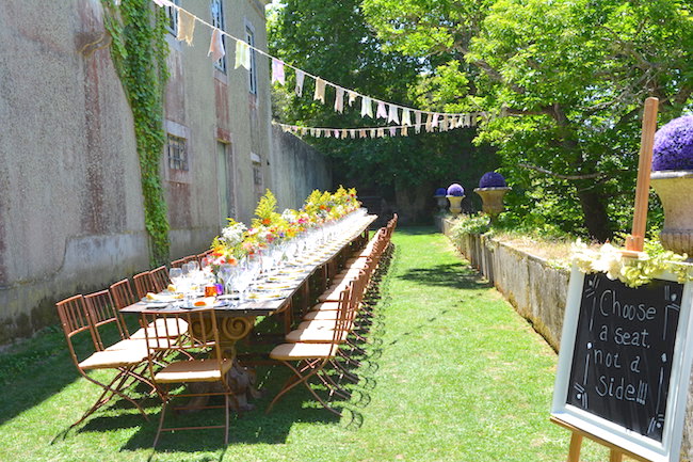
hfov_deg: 43.6
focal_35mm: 45
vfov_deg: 29.8
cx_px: 346
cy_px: 231
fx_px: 866
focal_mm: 30
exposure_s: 1/60
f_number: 8
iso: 100
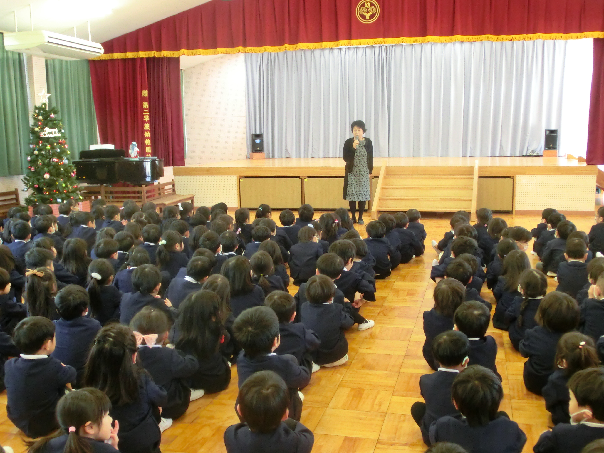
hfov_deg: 42.9
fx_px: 768
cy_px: 226
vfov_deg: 32.9
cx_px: 302
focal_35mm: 44
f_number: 4.2
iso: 800
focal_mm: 7.87
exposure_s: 1/40
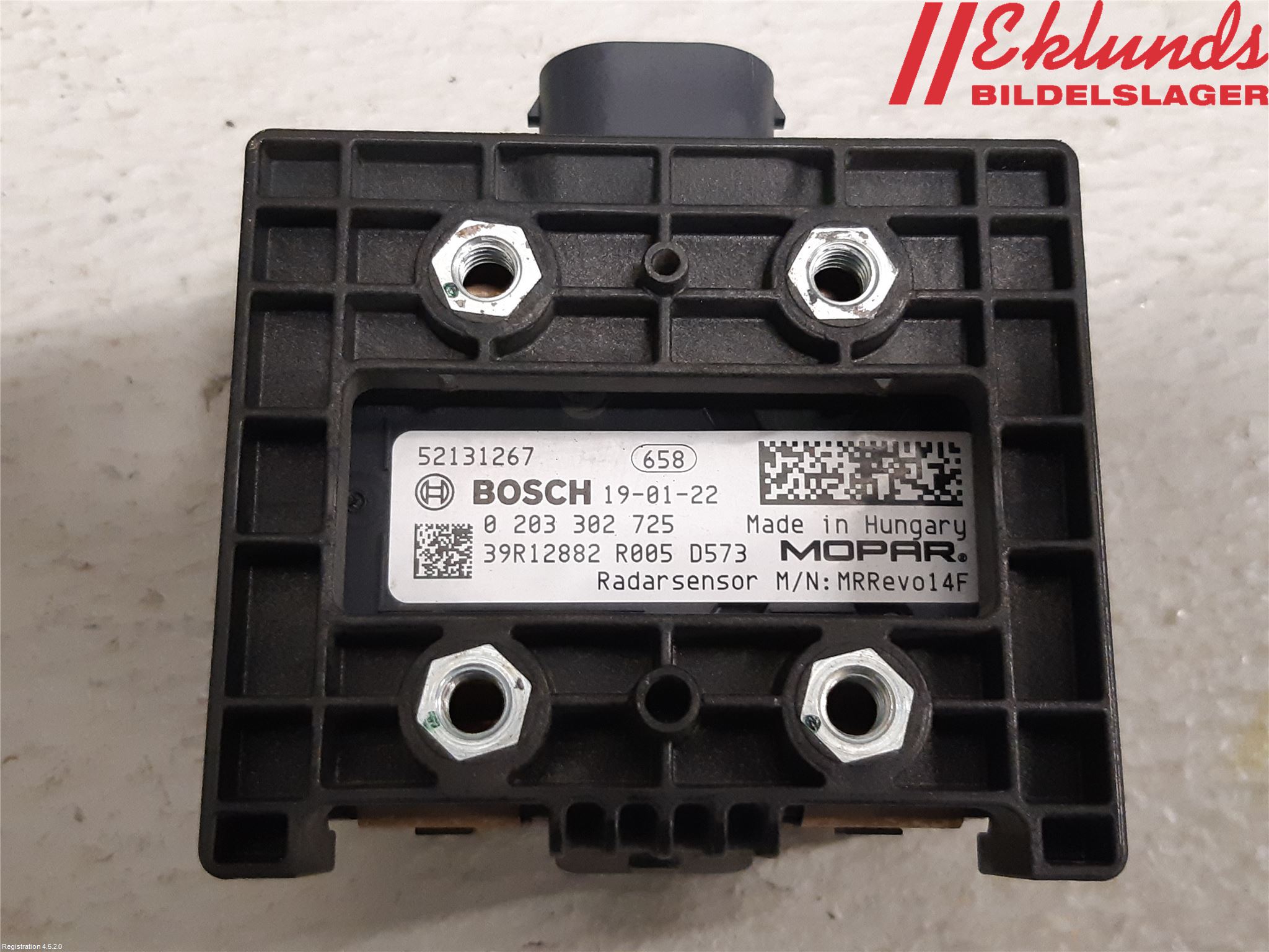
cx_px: 634
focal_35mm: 26
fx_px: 953
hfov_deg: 67.3
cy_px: 476
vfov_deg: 53.1
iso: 320
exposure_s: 1/50
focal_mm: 3.93
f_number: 1.7
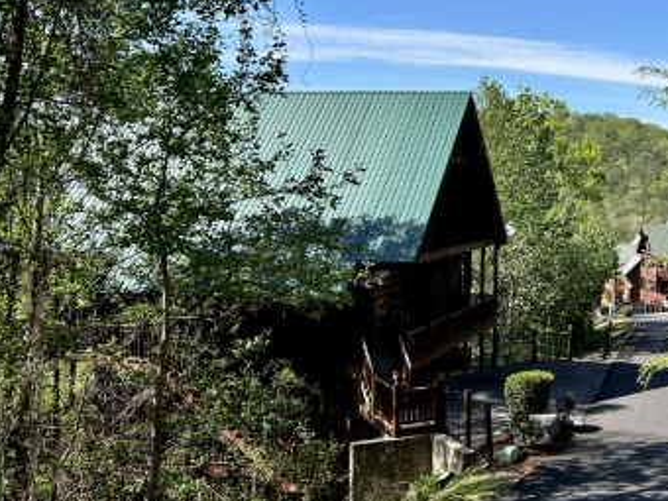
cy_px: 169
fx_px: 946
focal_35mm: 49
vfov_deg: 29.5
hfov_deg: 36.2
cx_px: 619
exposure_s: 1/2513
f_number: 1.5
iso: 50
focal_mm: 5.7
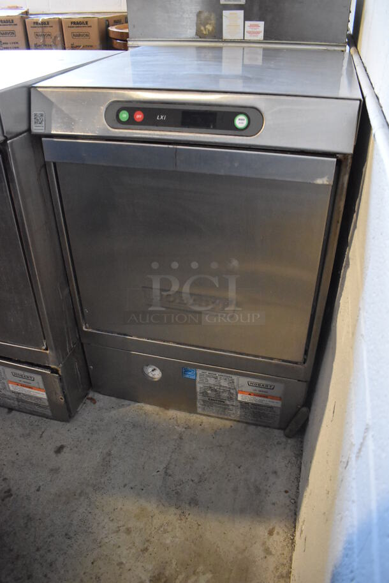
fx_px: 437
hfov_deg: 48.0
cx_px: 194
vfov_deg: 67.3
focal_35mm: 27
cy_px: 292
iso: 5600
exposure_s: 1/125
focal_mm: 18
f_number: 3.5
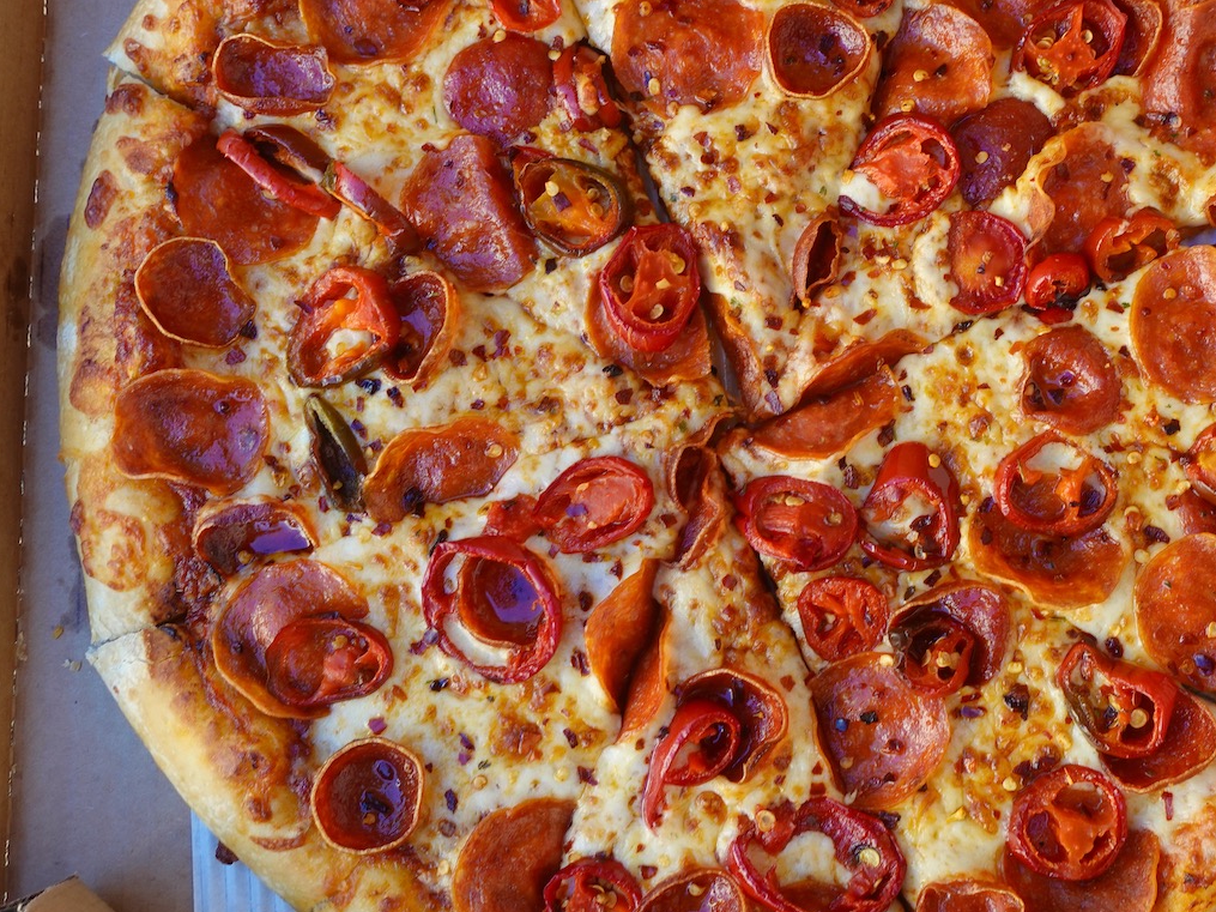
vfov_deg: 30.8
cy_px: 407
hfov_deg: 40.0
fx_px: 1651
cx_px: 793
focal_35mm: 47
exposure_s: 1/80
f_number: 3.5
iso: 125
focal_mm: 11.92
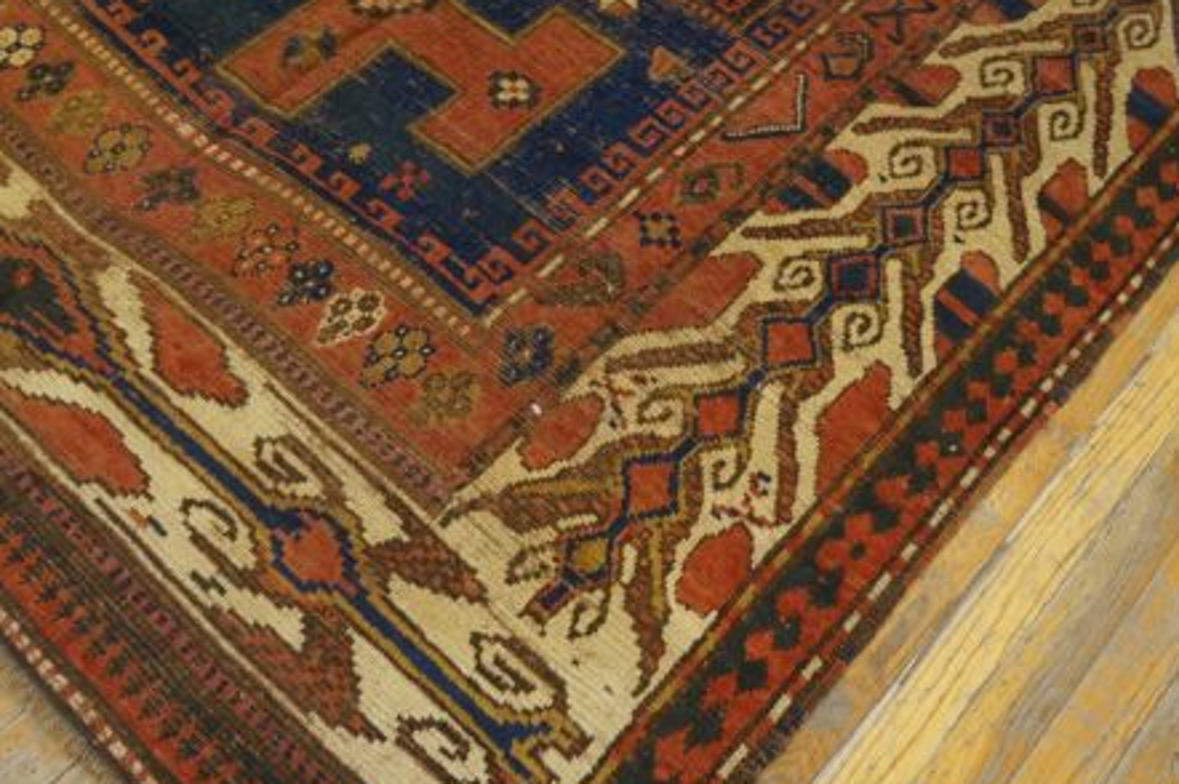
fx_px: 1266
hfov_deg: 49.9
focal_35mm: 39
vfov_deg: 34.4
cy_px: 409
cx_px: 544
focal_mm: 19
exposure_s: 1/60
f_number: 4
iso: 1250
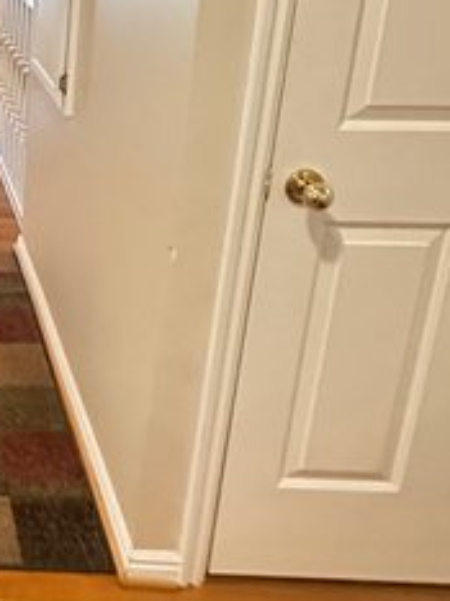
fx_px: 799
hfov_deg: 26.0
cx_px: -162
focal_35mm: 46
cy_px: 103
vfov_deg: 39.3
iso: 1000
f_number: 2.2
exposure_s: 1/40
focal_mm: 2.22
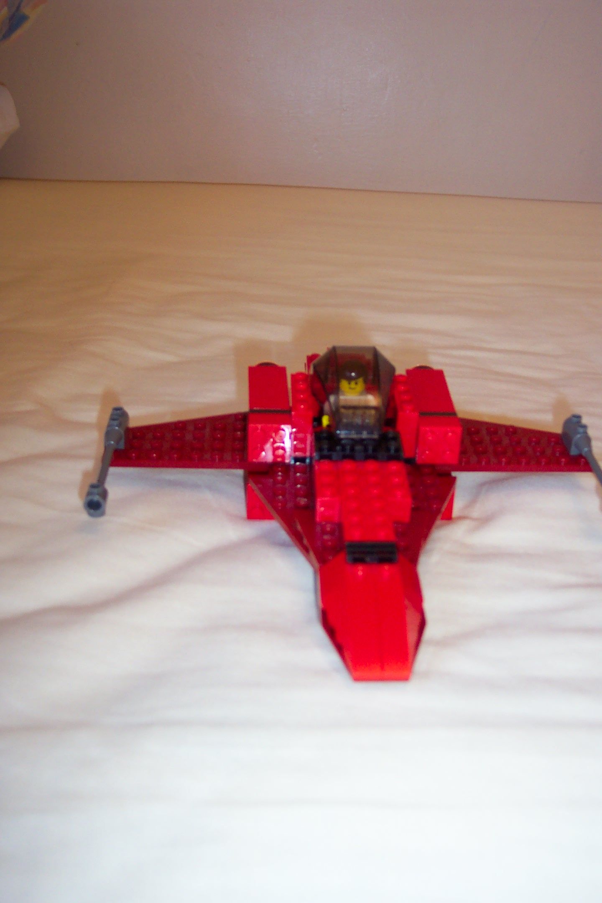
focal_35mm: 38
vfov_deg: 50.7
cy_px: 452
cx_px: 301
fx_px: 953
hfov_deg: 35.1
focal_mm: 8
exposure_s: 1/30
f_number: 2.8
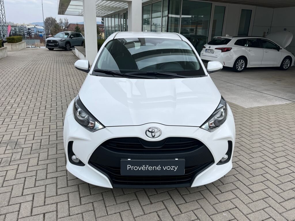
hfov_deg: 67.3
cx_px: 148
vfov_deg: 53.1
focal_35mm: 26
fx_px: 222
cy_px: 110
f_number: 1.6
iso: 50
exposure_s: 1/2179
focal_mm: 5.1
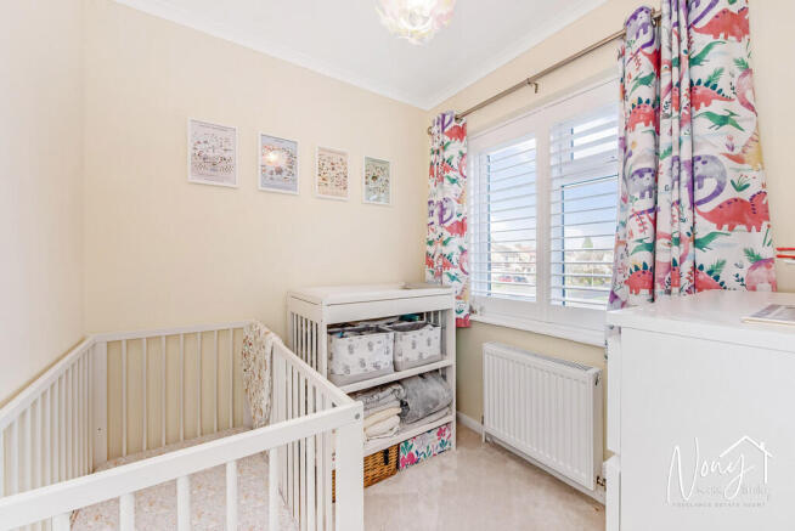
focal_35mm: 14
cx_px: 398
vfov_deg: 81.3
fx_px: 309
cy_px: 266
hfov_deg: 104.2
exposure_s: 1/100
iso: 400
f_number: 7.1
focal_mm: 14
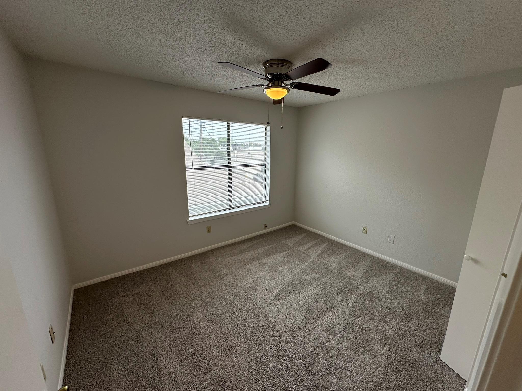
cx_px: 261
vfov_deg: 85.7
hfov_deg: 102.1
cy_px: 196
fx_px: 211
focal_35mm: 14
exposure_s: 1/120
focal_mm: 2.22
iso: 50
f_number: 2.2
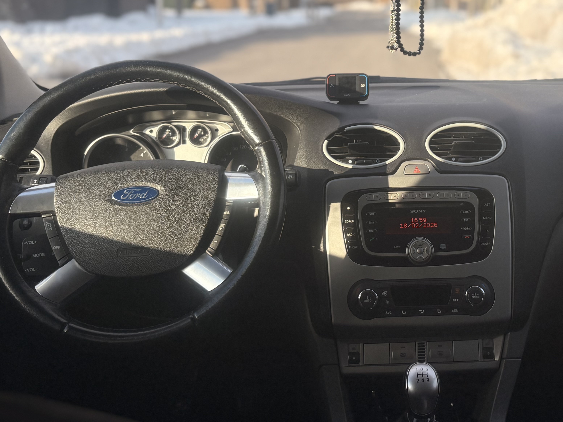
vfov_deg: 30.0
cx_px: 403
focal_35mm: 48
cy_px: 130
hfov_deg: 38.9
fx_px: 781
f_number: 1.6
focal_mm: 5.96
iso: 50
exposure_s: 1/1081
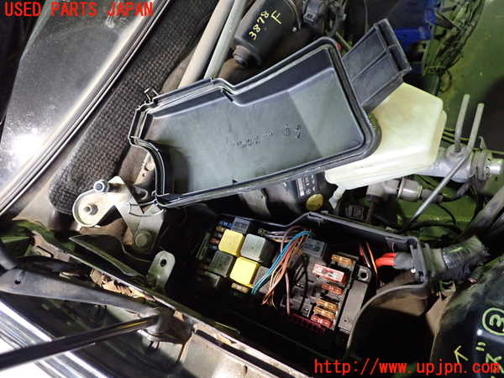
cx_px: 252
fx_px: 364
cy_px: 189
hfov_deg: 69.4
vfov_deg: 54.9
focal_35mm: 25
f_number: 2
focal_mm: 4.5
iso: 800
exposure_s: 1/30
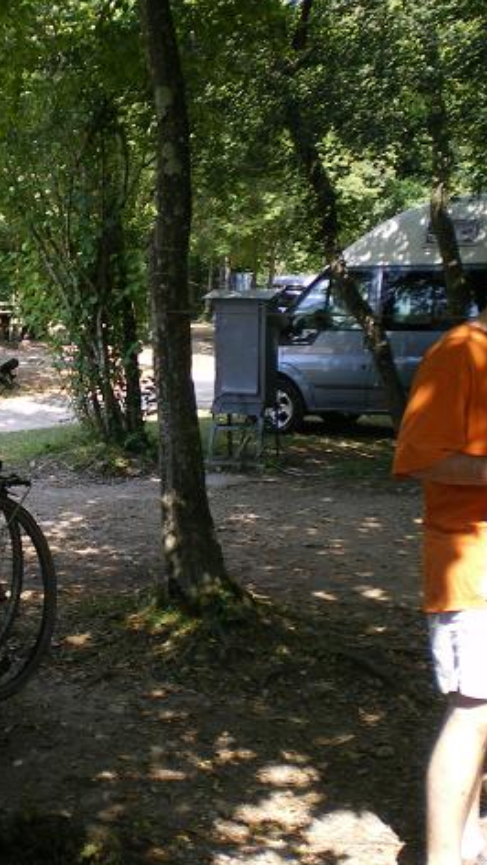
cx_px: 22
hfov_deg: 20.9
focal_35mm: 56
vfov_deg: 37.2
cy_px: 430
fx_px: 1286
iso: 64
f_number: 3.1
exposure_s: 1/125
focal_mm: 6.3
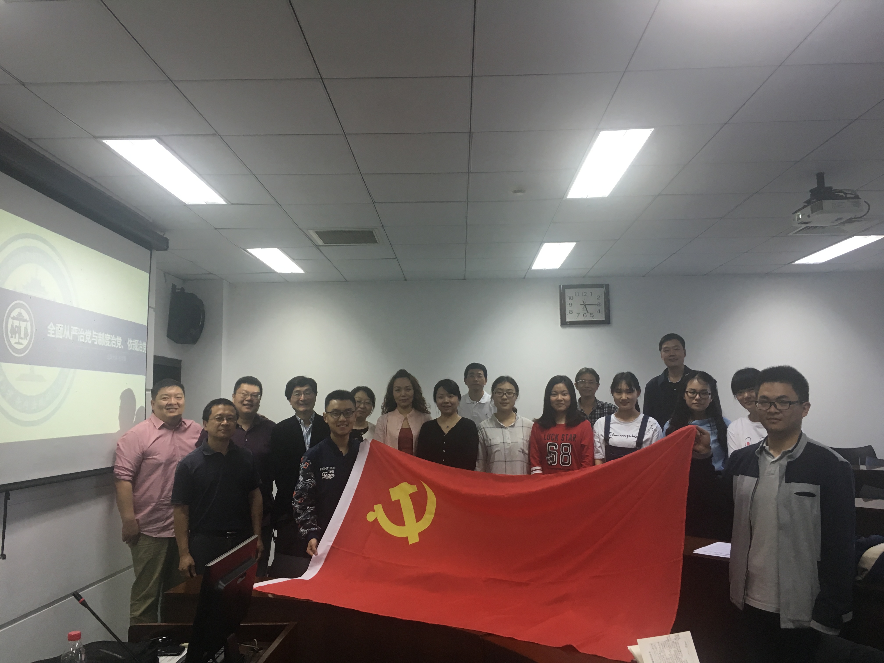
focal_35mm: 29
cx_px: 442
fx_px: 741
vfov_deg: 48.2
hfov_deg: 61.7
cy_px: 332
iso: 100
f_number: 2.2
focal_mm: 4.15
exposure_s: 1/33
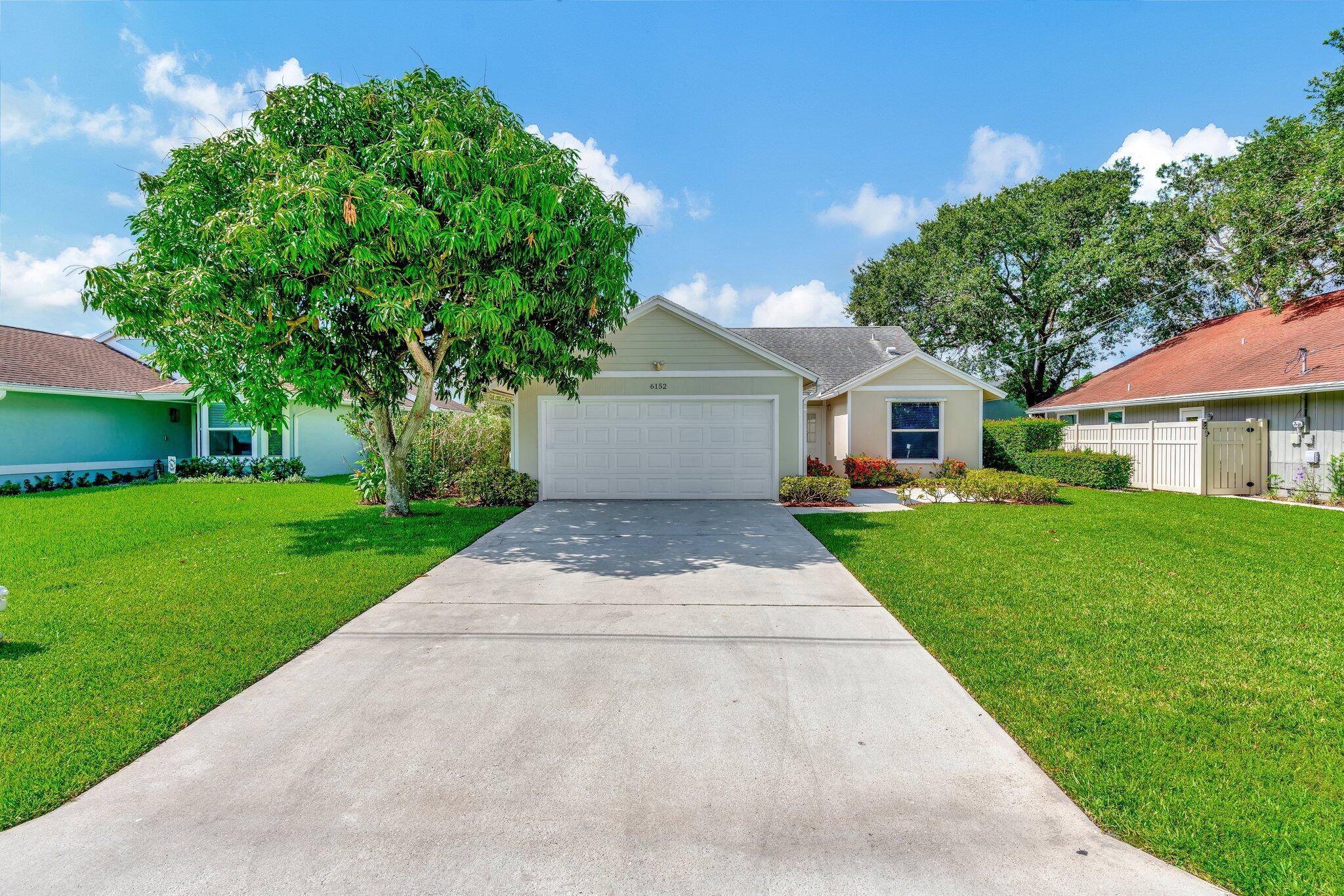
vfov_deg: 64.6
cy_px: 448
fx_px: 709
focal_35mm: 19
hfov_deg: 86.9
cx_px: 672
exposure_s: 1/250
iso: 100
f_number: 5.6
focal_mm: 19
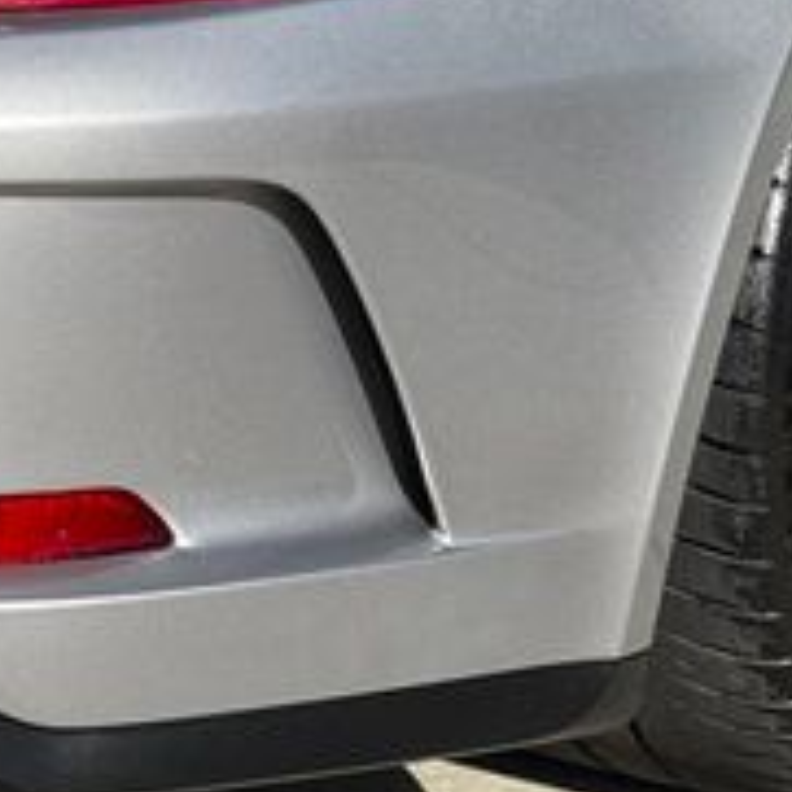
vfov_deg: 11.5
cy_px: -101
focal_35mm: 150
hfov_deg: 11.4
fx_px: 3883
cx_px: -210
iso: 64
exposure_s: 1/2513
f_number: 1.78
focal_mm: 6.76
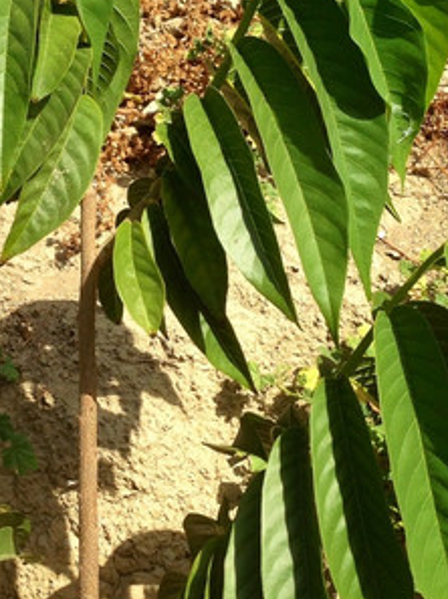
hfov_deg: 16.5
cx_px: 167
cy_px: 309
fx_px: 1539
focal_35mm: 89
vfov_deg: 22.0
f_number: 2.4
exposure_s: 1/1355
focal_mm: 4.12
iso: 50
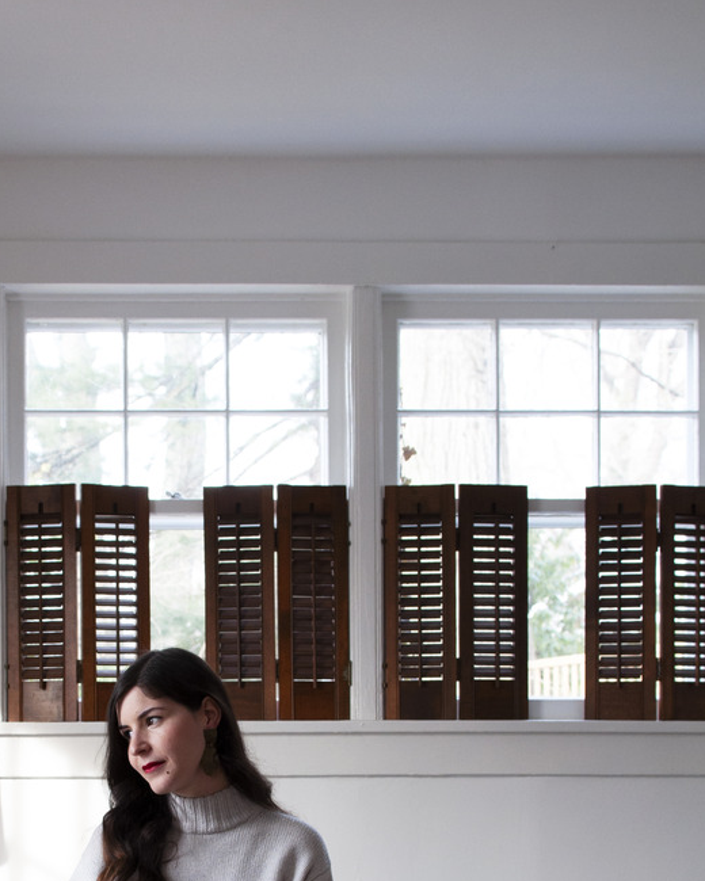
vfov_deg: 21.1
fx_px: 2317
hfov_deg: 17.2
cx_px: 187
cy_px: 783
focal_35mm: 89
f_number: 5
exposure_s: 1/50
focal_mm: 35
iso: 400
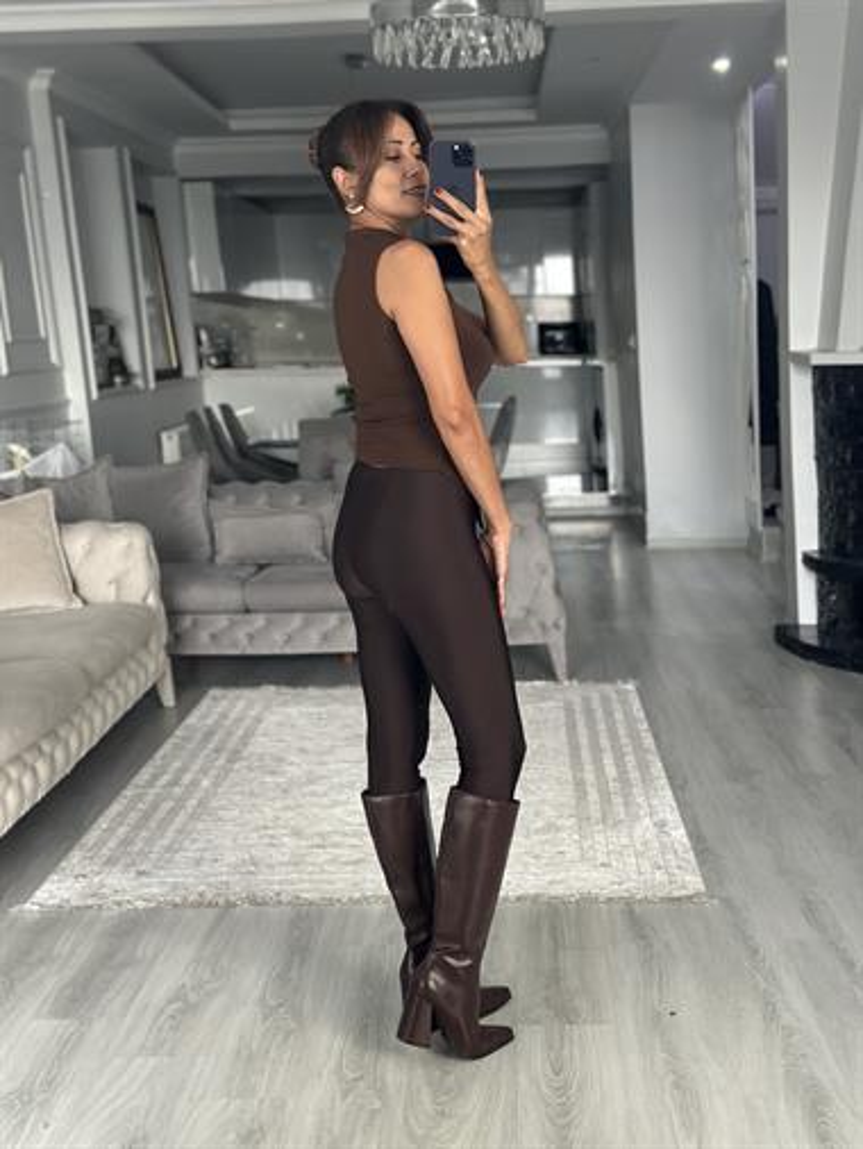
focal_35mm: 48
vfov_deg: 39.6
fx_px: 1594
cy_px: 574
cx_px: 432
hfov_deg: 30.3
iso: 320
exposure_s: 1/60
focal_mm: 6.86
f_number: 1.78
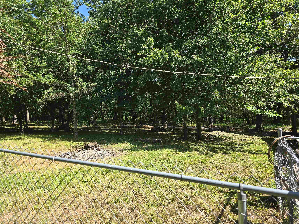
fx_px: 199
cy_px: 112
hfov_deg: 73.9
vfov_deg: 58.9
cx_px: 150
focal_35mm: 23
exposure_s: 1/235
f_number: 1.7
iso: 12
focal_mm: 6.3
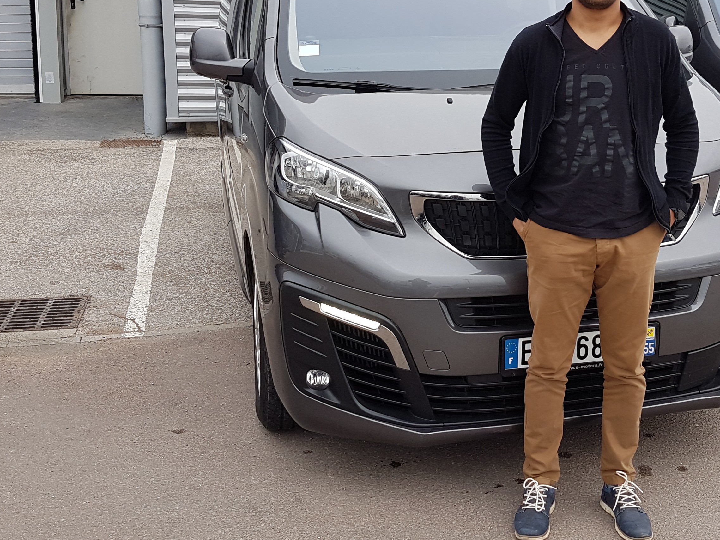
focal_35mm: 46
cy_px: 196
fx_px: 957
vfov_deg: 31.3
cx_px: 481
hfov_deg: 40.7
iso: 40
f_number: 1.7
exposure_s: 1/612
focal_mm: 4.2
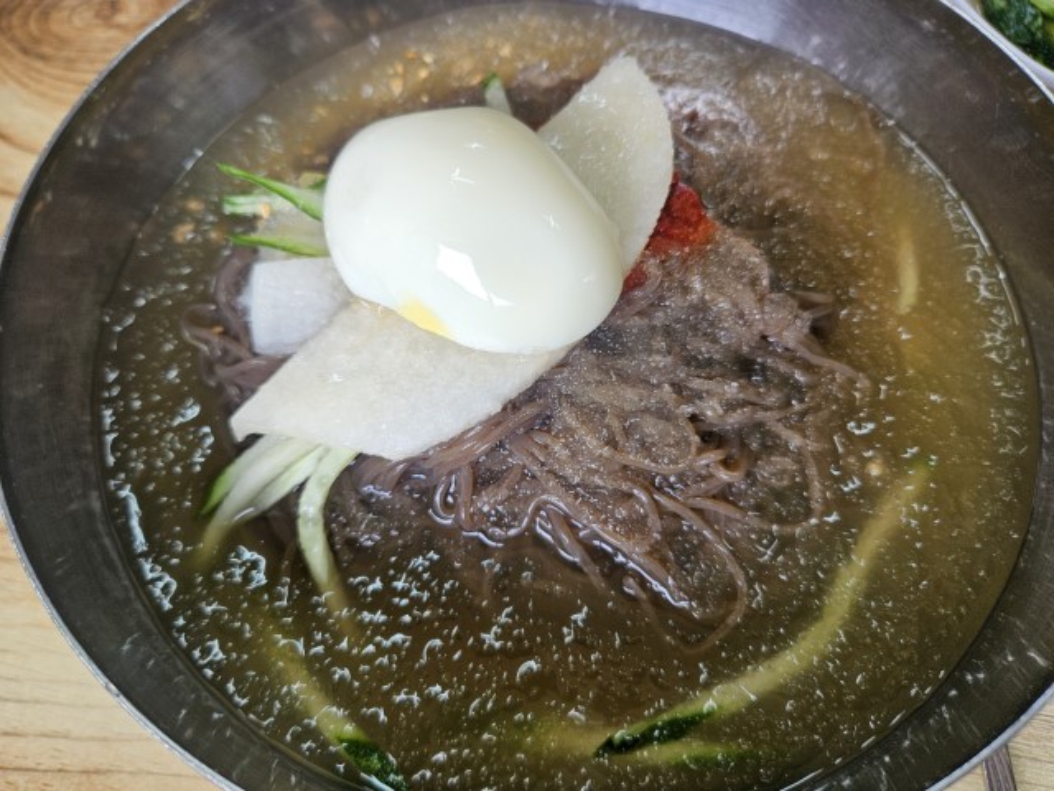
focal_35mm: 23
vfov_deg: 58.9
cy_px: 396
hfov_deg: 73.9
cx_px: 527
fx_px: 700
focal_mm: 5.4
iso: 64
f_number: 1.8
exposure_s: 1/207
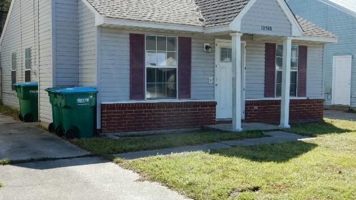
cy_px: 99
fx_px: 453
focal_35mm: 48
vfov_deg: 24.9
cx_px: 181
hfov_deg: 42.9
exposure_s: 1/500
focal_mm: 7.6
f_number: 4.2
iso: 125
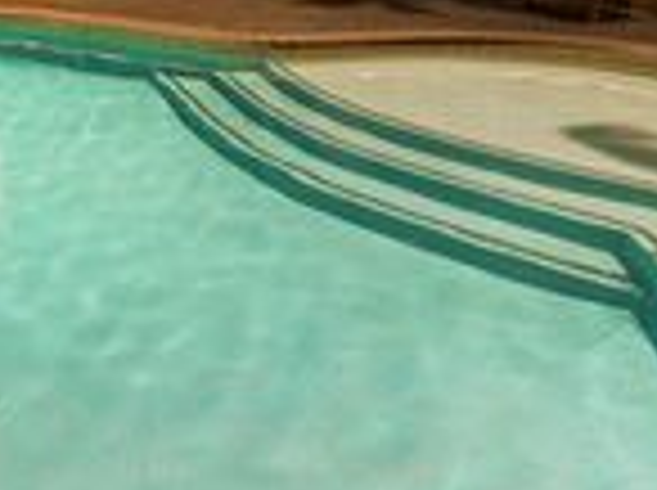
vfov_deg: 26.1
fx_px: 910
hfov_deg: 36.4
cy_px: -133
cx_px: 27
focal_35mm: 48
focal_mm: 7
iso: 200
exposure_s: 1/320
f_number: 7.1
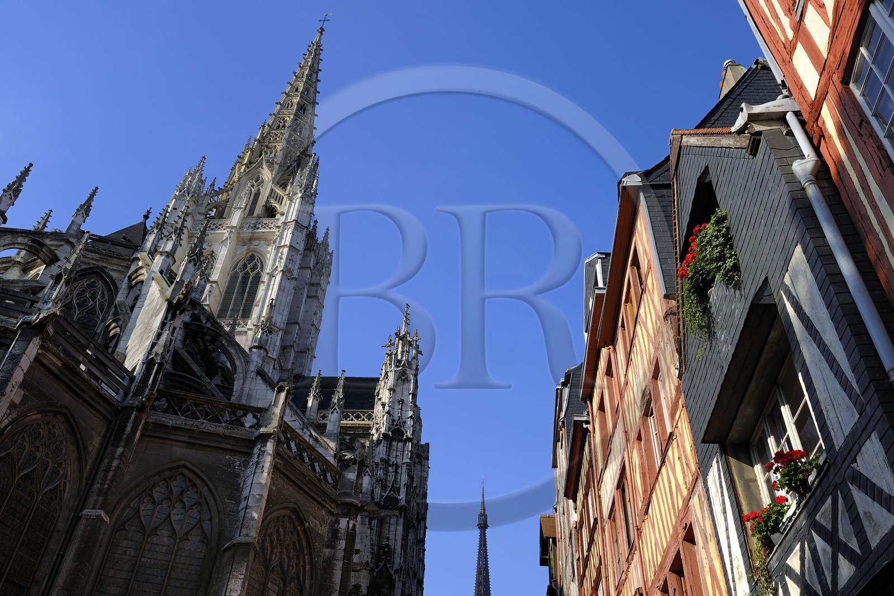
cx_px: 447
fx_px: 670
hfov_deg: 67.4
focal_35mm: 27
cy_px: 298
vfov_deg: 47.9
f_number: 10
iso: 200
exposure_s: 1/200
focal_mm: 27
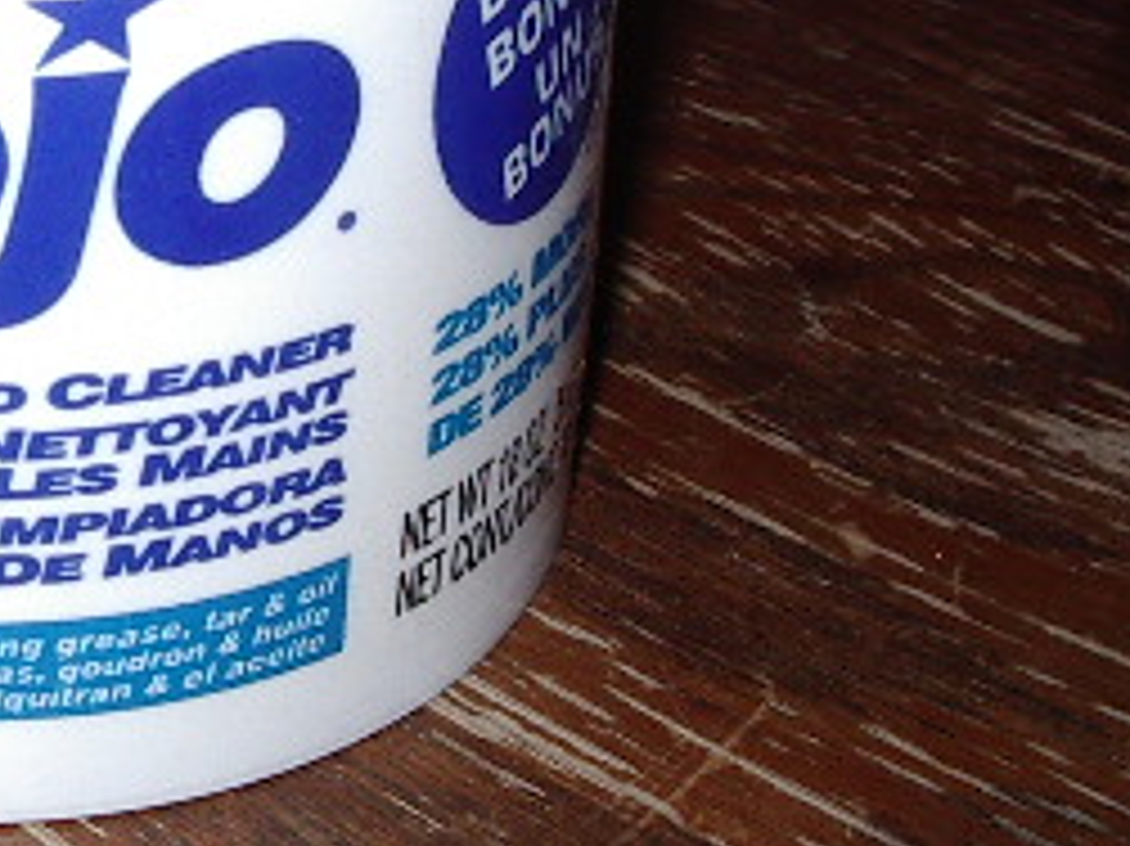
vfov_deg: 15.2
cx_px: -14
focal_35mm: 97
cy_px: 234
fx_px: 3165
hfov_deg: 19.6
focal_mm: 5.8
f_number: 4.8
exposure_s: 1/60
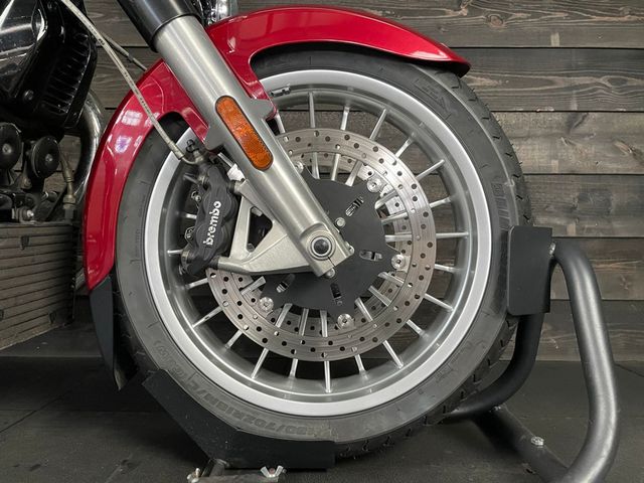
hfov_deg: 67.3
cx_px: 322
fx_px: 484
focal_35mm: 26
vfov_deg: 53.1
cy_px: 242
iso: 500
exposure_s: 1/50
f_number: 1.6
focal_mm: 4.2
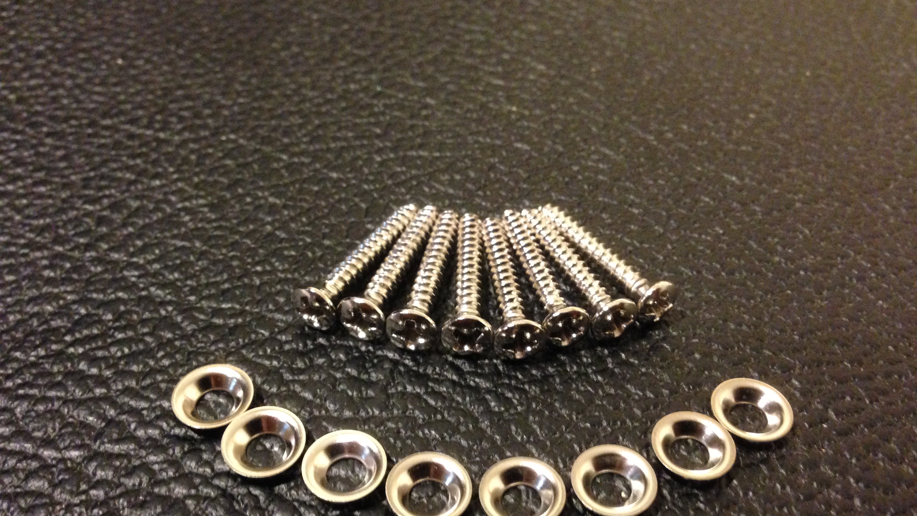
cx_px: 458
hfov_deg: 55.3
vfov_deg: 32.6
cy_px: 335
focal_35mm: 36
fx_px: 875
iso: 400
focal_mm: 4.12
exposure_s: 1/15
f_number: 2.4
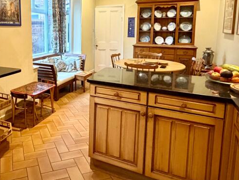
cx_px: 71
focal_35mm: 29
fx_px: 200
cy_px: 51
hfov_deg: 59.5
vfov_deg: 46.9
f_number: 2.2
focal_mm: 2.22
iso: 1000
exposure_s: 1/50
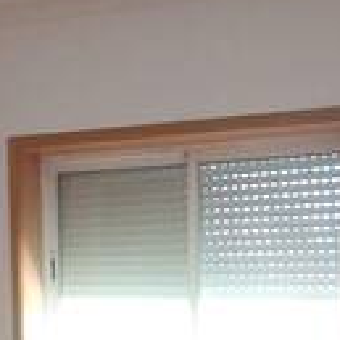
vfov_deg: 22.7
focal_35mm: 71
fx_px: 789
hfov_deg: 24.1
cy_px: 387
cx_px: 100
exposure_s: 1/50
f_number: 2.2
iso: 320
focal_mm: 1.8
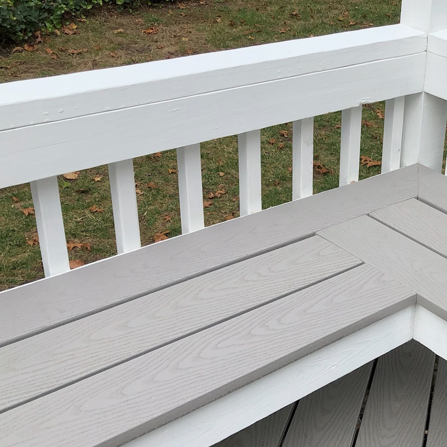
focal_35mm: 54
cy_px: 268
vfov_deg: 31.5
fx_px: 789
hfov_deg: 29.8
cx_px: 431
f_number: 1.8
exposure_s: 1/695
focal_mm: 3.99
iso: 20
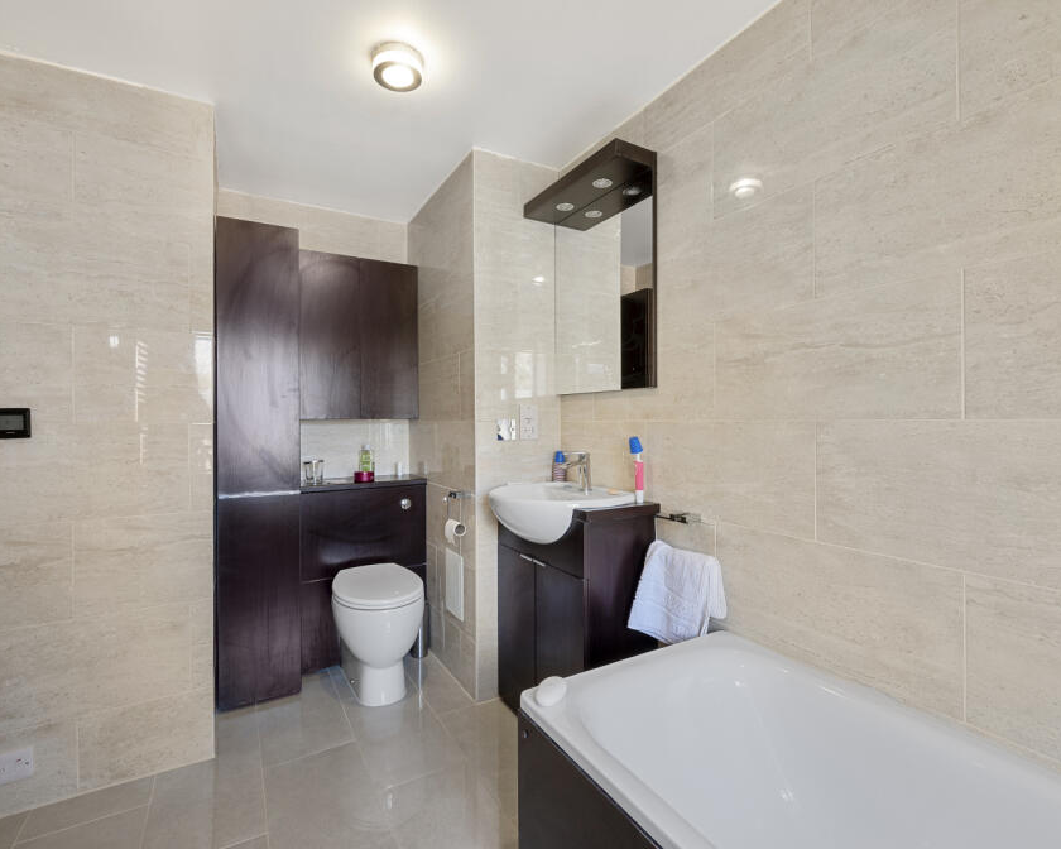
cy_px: 420
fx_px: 502
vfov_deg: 80.4
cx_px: 522
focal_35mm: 16
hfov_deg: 93.1
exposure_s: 1.3
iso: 200
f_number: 16
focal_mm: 14
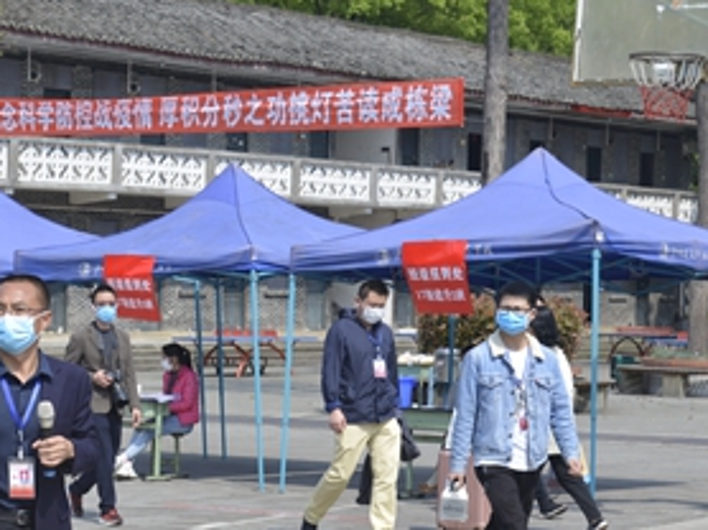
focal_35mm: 102
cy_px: 462
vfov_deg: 14.4
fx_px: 2084
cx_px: -25
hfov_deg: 18.7
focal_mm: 46
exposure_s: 1/500
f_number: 8
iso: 320
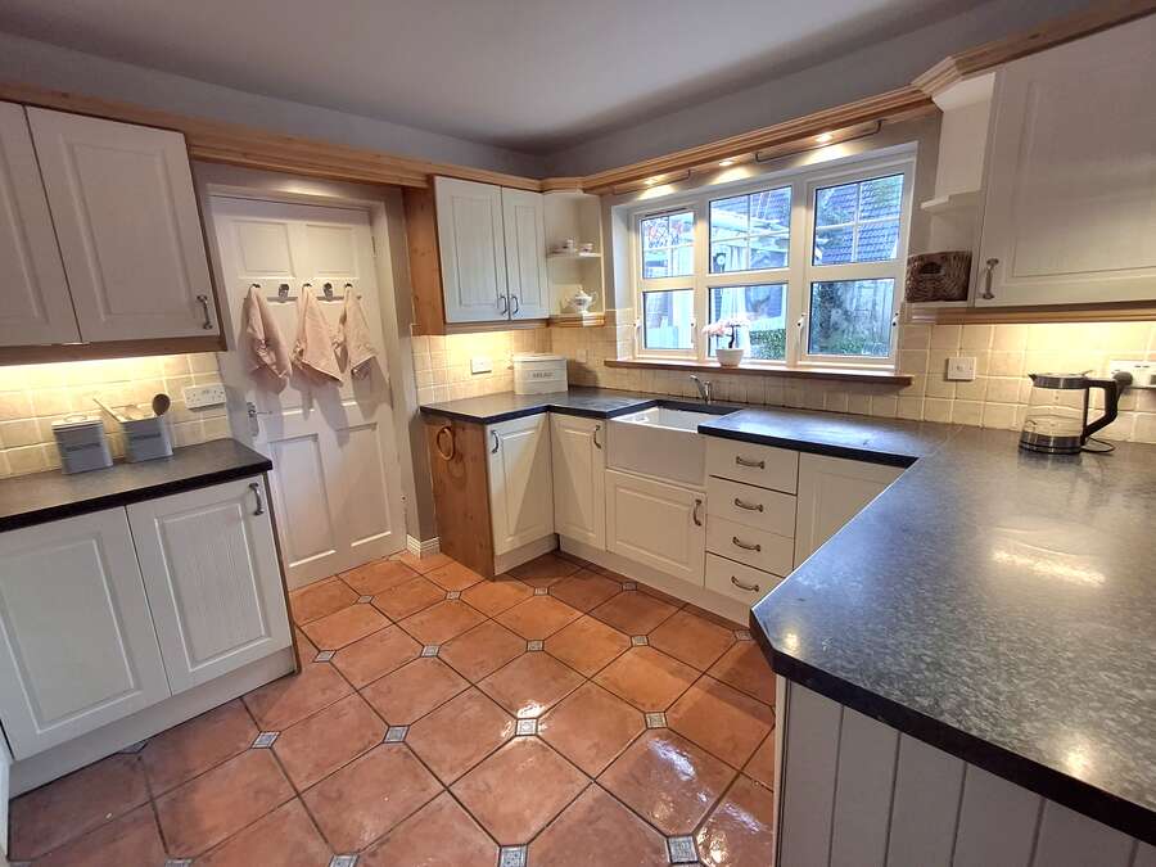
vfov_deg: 78.1
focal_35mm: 16
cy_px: 434
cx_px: 578
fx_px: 534
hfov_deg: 94.5
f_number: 2.2
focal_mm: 1.64
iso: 80
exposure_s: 1/50
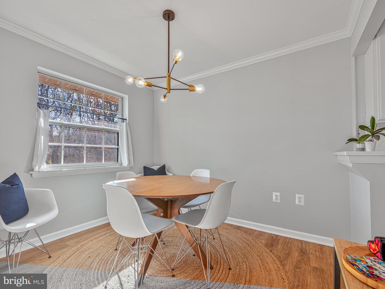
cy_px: 144
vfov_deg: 78.1
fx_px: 178
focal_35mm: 16
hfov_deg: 94.5
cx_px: 192
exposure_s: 1/8
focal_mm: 8
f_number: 6.3
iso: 100
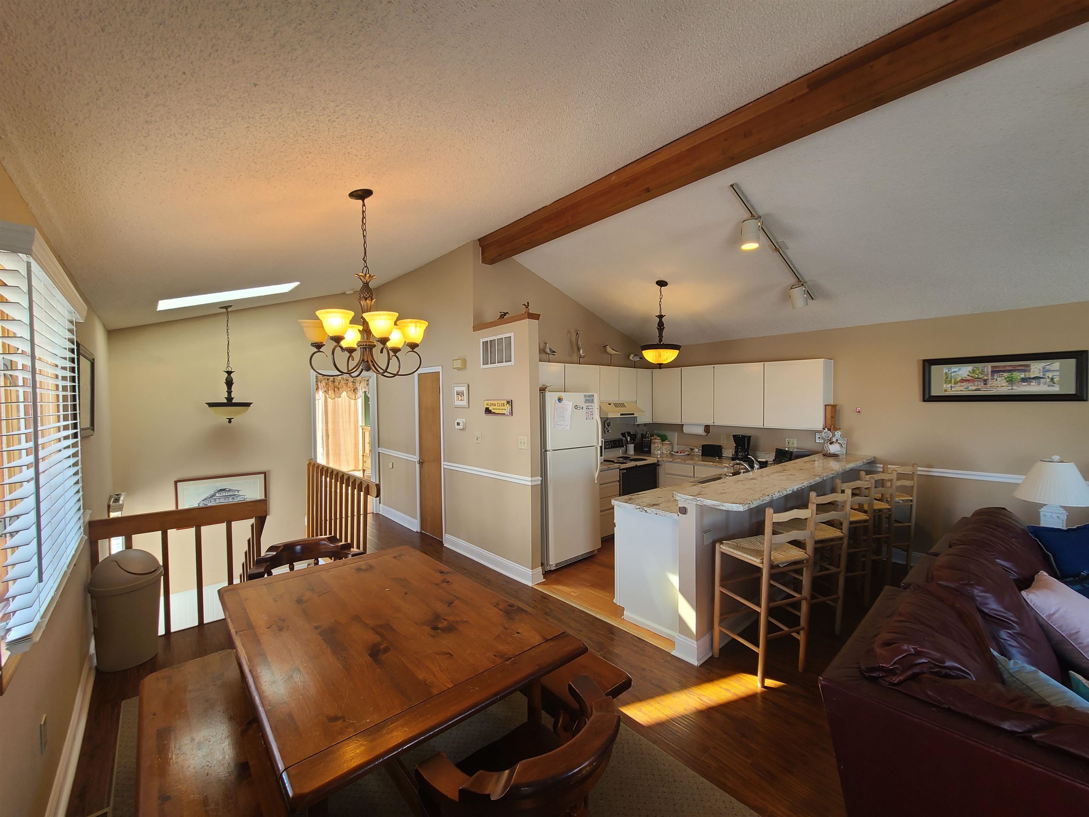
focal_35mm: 13
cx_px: 544
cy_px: 408
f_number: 2.2
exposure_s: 1/60
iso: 80
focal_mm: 2.2
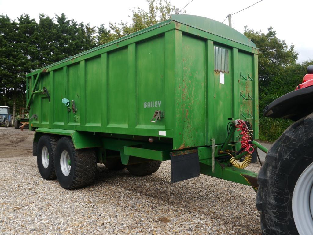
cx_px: 156
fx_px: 271
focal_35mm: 30
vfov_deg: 46.8
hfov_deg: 60.0
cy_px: 118
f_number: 5.6
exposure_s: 1/250
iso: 160
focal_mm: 15
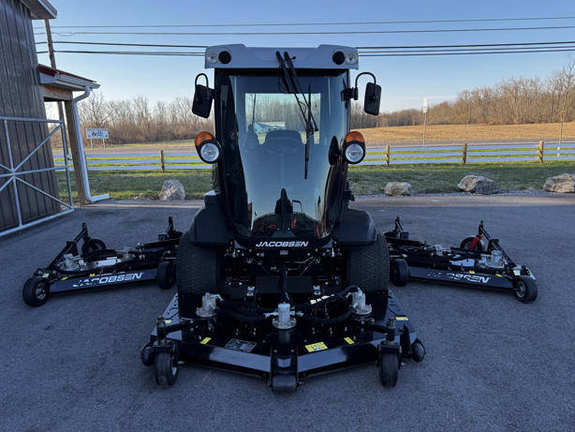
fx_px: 415
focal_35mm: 25
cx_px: 292
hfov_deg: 69.4
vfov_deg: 54.9
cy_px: 220
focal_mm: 6.76
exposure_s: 1/782
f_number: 1.78
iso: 80
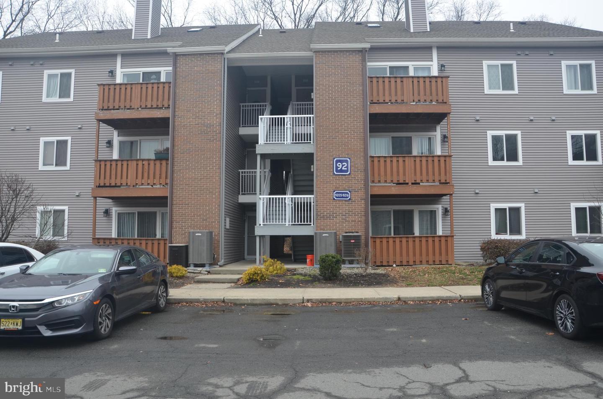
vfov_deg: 47.7
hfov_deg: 67.5
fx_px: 451
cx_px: 302
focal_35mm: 27
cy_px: 200
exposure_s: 1/160
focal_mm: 18
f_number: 6.3
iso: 200
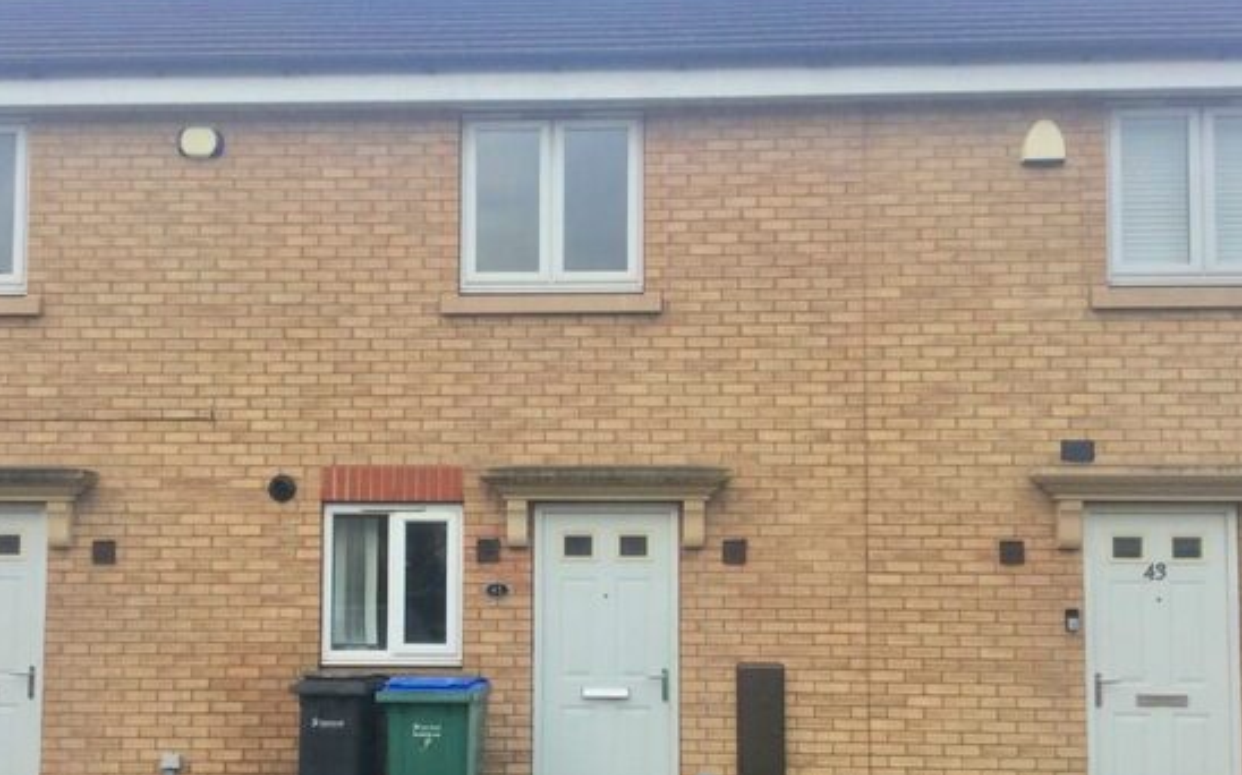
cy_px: 497
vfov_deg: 30.3
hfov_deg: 47.1
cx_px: 530
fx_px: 1421
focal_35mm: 42
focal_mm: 3.3
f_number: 2.4
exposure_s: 1/100
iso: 32
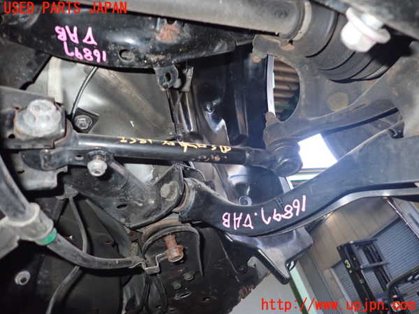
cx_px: 210
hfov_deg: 69.4
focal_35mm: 25
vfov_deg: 54.9
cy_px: 157
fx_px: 303
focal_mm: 4.5
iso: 640
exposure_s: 1/30
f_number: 5.6
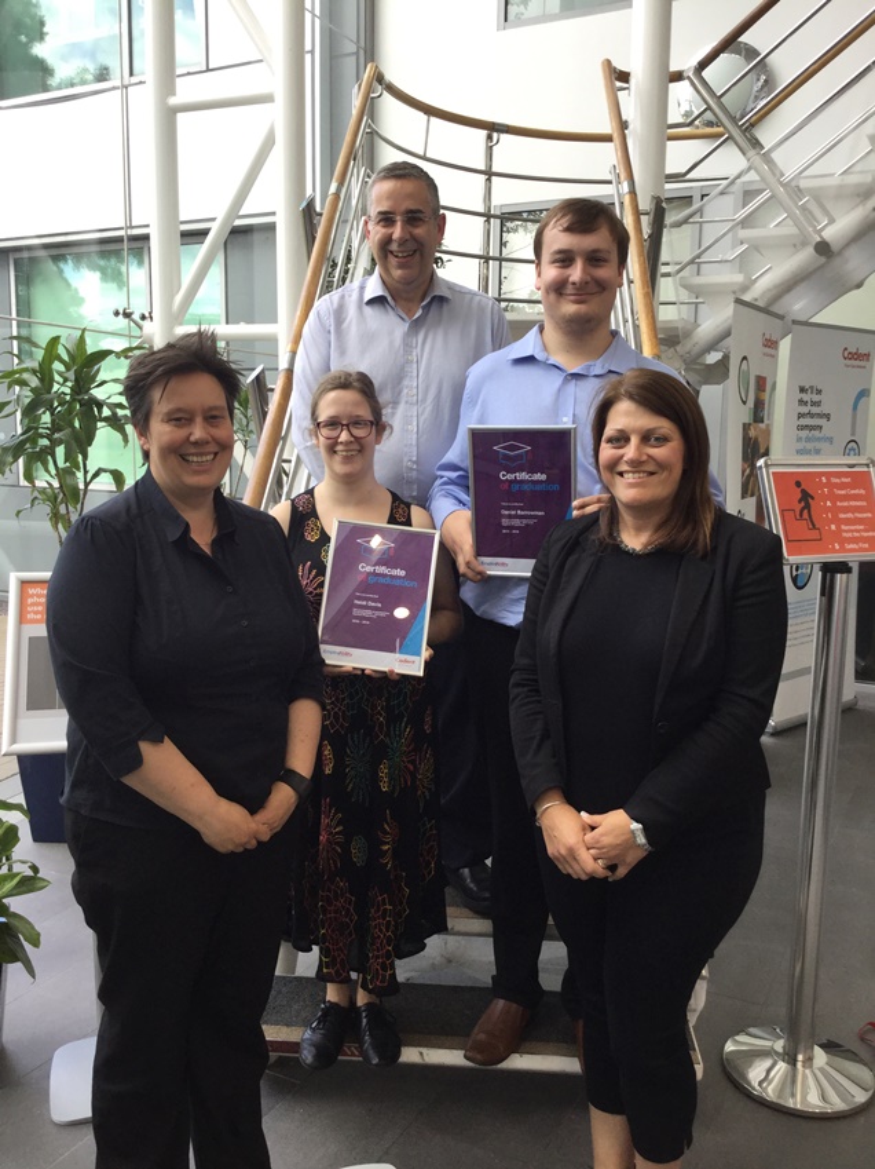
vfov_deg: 58.4
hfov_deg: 45.4
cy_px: 584
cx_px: 438
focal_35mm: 31
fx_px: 1046
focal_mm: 3.3
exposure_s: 1/100
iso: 32
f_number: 2.4
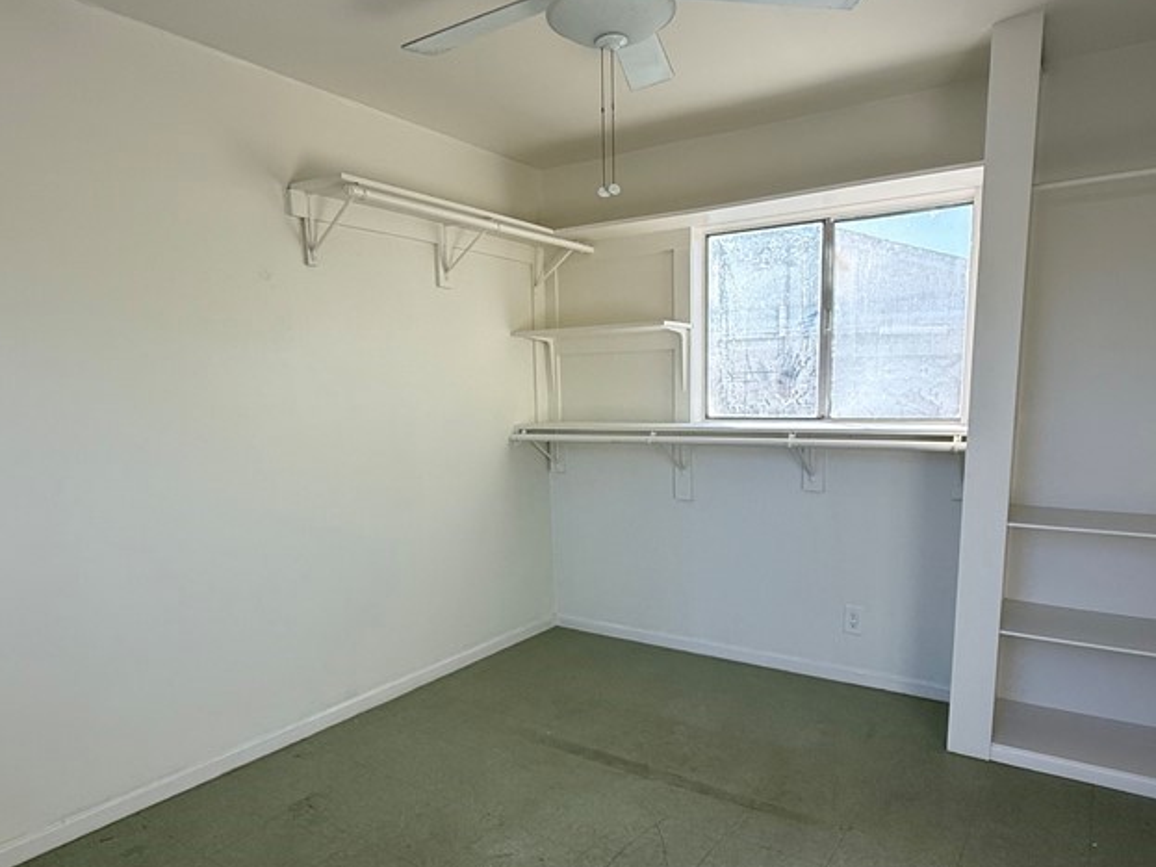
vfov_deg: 58.5
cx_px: 594
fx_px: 768
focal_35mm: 23
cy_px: 509
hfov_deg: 73.9
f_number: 2.2
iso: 64
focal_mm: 2.22
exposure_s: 1/427
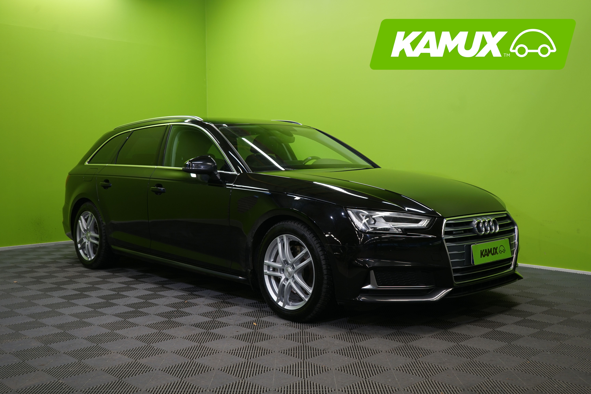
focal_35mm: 37
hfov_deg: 51.9
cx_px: 296
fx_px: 607
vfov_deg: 35.9
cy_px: 197
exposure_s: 1/30
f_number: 5.6
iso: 400
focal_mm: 37
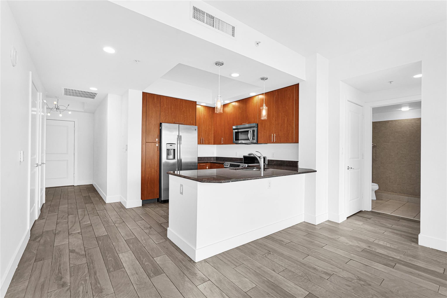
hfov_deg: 96.7
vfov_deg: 73.7
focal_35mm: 16
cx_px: 224
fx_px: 199
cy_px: 149
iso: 1000
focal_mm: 16
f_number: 7.1
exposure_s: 1/30
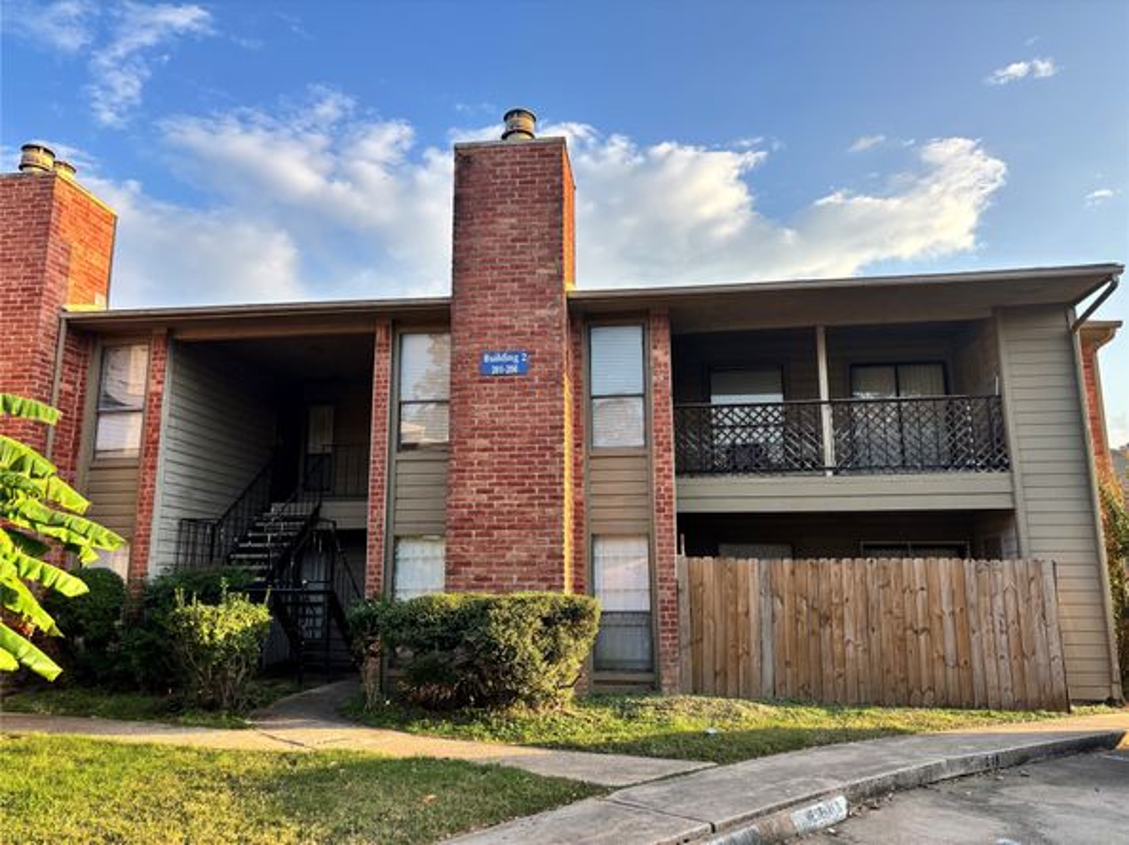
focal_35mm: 26
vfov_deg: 53.0
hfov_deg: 67.3
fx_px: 848
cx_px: 564
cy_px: 422
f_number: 1.6
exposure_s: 1/781
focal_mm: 5.96
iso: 50
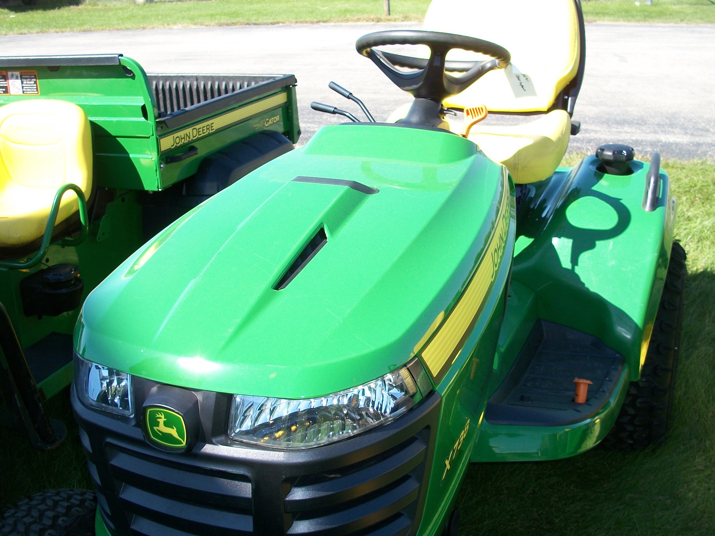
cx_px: 395
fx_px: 867
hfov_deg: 44.7
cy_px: 310
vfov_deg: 34.3
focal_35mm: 42
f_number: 3.1
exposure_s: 1/400
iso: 80
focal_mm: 6.3
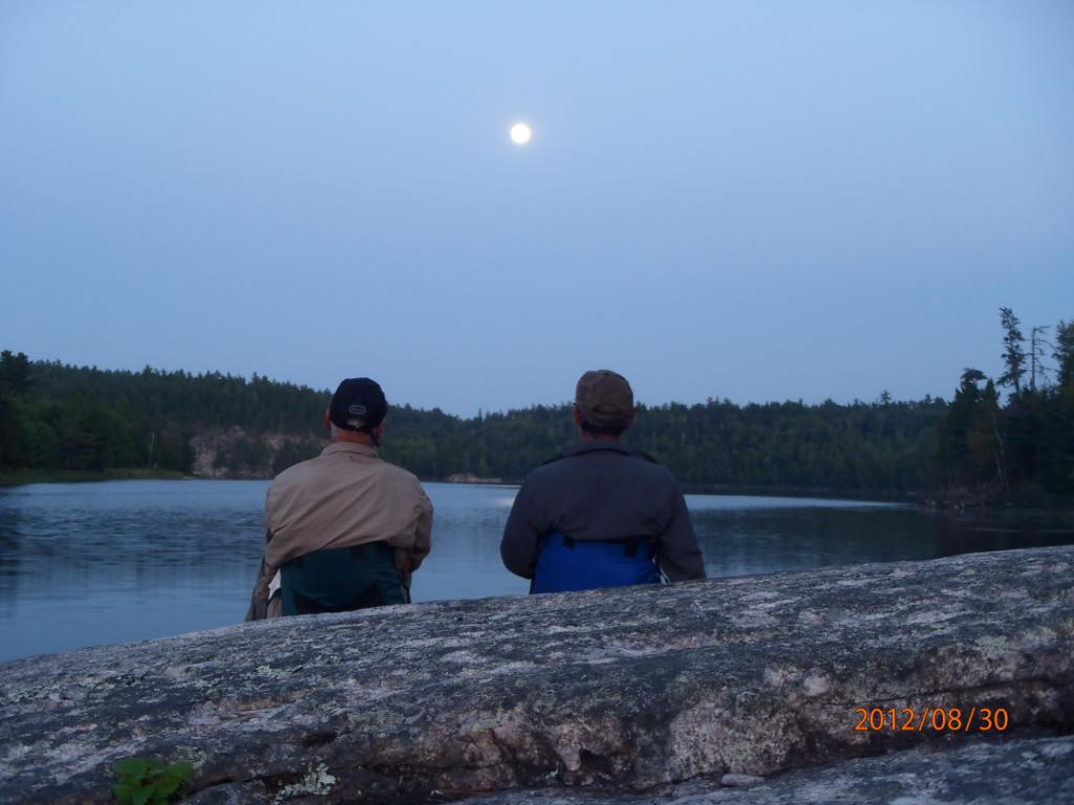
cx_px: 537
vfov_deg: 31.5
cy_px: 402
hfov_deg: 41.2
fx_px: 1427
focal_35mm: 46
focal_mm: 8.2
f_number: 4.9
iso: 160
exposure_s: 1/2
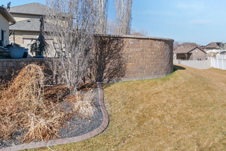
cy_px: 51
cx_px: 161
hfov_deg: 59.5
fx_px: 188
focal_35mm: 30
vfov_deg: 43.1
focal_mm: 10
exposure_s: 1/160
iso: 100
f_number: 11
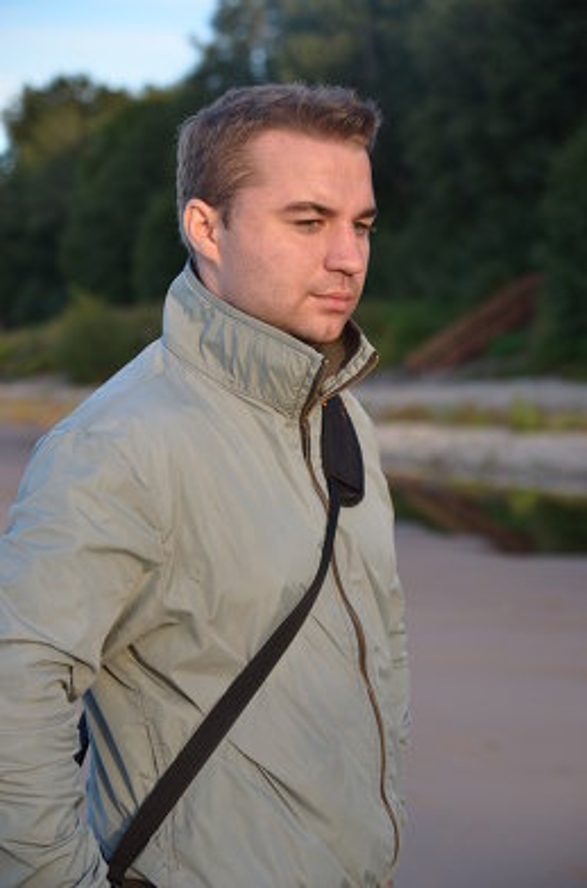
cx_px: 294
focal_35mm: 105
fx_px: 2584
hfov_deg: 13.0
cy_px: 444
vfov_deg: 19.5
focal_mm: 70
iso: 100
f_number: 4
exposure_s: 1/160
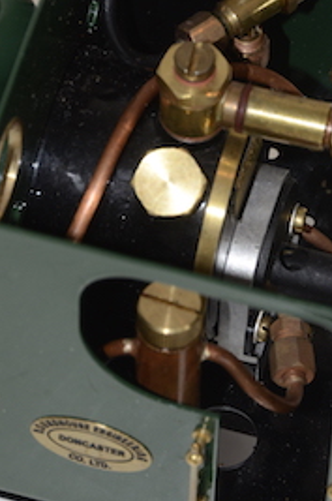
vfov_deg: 4.5
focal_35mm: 458
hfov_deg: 3.0
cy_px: 223
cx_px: 242
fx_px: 6360
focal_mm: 200
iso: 800
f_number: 13
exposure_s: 1/60
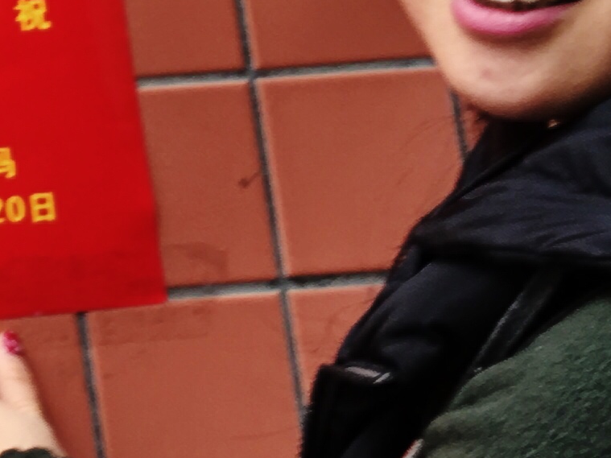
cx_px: -619
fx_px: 2718
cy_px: -150
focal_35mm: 154
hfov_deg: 11.5
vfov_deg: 9.5
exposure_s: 1/50
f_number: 2.2
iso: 25
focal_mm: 4.15
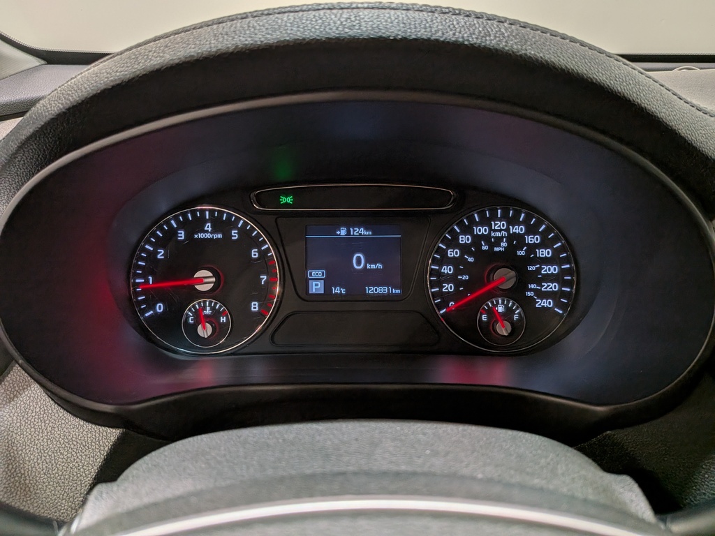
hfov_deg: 71.6
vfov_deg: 56.8
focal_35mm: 24
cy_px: 268
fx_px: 496
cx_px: 358
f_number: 1.7
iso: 27
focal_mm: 4.53
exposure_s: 1/113
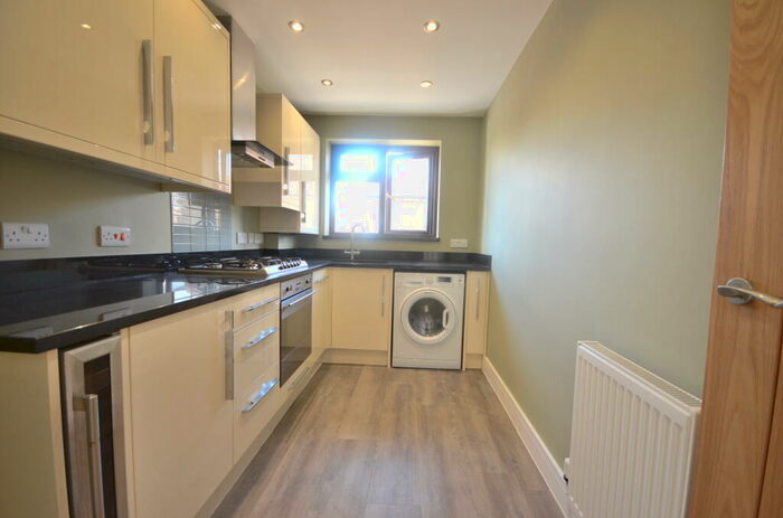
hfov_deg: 100.5
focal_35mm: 15
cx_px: 392
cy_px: 259
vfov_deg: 77.0
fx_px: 325
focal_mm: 10
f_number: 4
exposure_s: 1/60
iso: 400
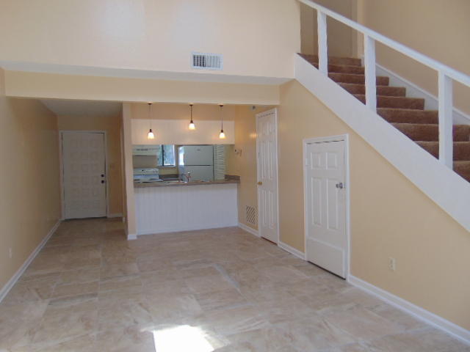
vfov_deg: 54.9
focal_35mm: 25
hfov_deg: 69.4
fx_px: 339
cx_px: 235
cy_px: 176
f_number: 3
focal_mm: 4.5
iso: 80
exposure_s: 1/100
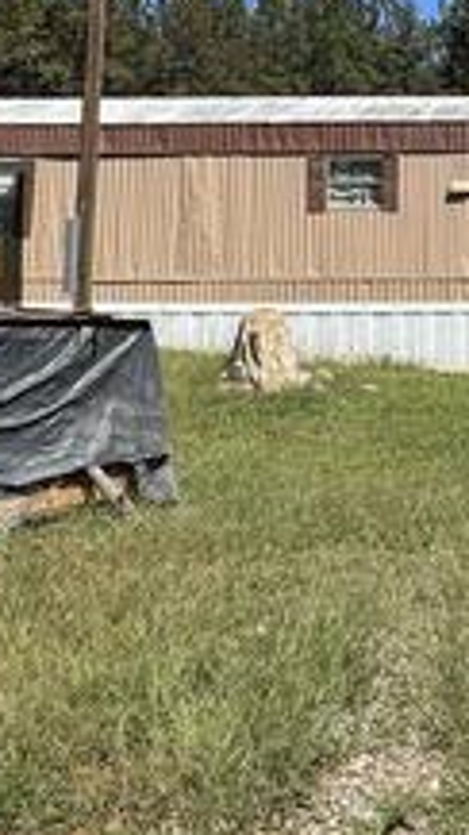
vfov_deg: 41.5
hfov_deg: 24.9
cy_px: 69
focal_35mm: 45
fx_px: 995
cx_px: 500
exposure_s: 1/2415
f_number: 2.2
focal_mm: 2.22
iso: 50
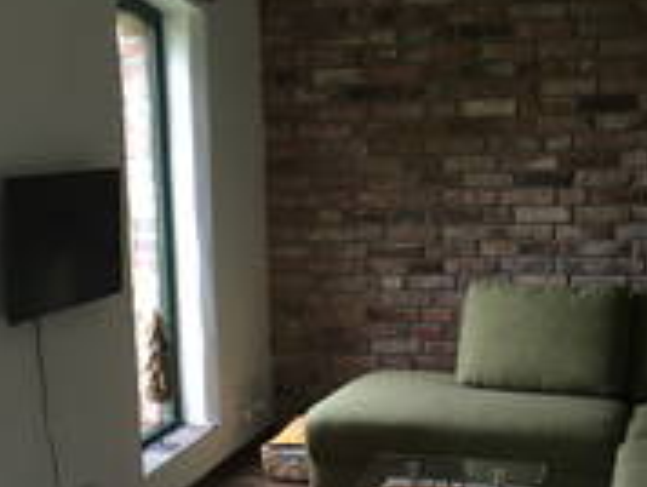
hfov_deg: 29.8
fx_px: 1217
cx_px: 309
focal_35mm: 65
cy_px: 407
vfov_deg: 22.3
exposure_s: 1/33
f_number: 2.2
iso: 64
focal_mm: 4.15
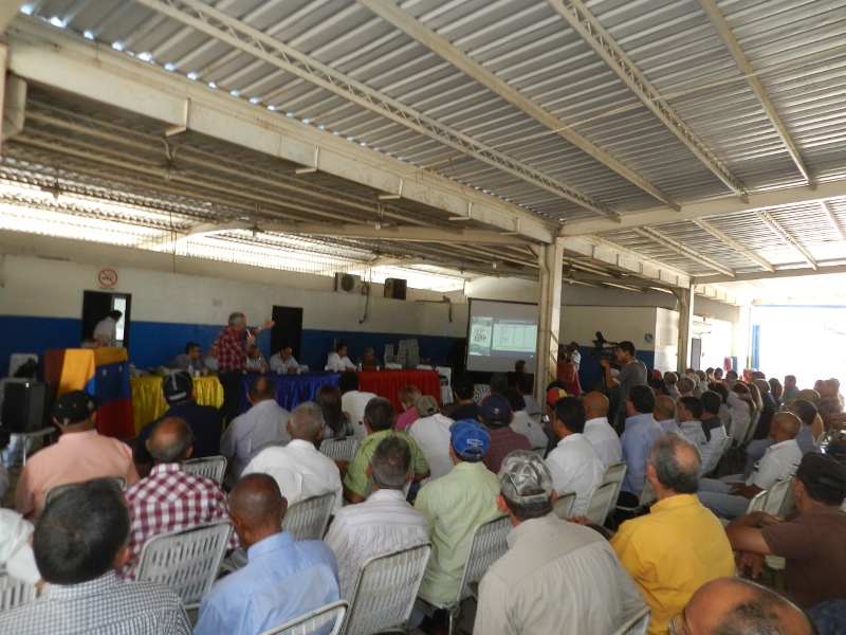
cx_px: 423
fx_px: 562
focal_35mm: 23
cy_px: 318
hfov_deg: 73.9
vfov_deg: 58.9
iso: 160
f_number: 3.4
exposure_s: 1/40
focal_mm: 4
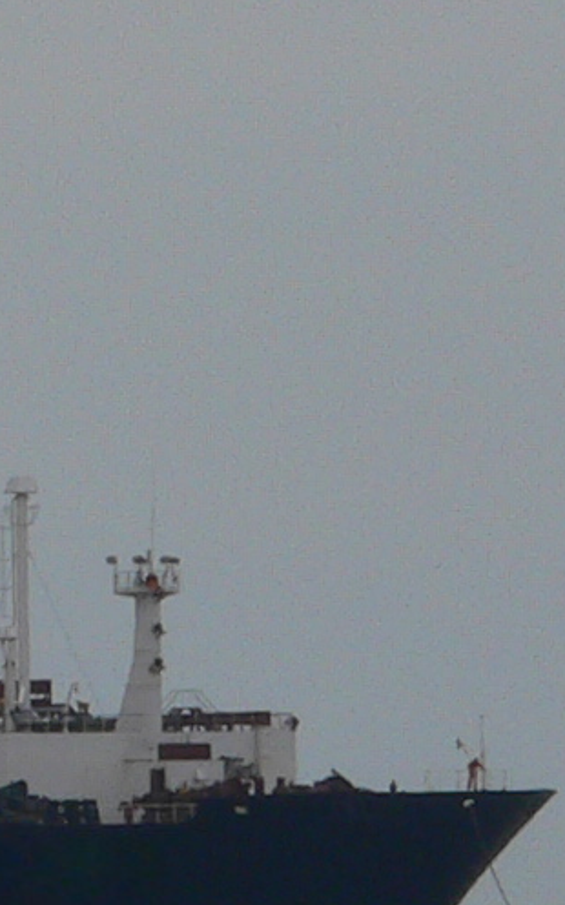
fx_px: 25339
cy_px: 765
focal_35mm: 1027
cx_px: -609
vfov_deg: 2.0
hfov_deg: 1.3
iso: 80
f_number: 5.6
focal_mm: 31.3
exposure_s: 1/1000
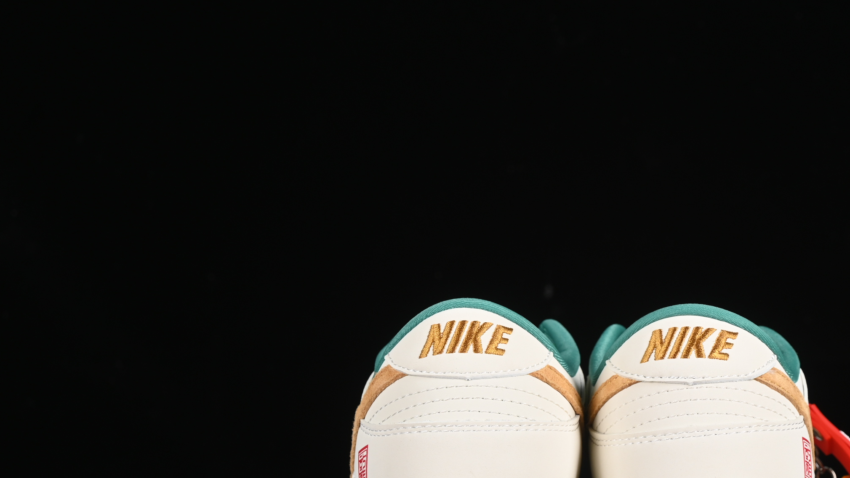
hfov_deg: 20.5
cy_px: 338
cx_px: 553
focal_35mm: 104
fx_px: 2344
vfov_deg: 11.6
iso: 160
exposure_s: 1/160
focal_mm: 48
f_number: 7.1
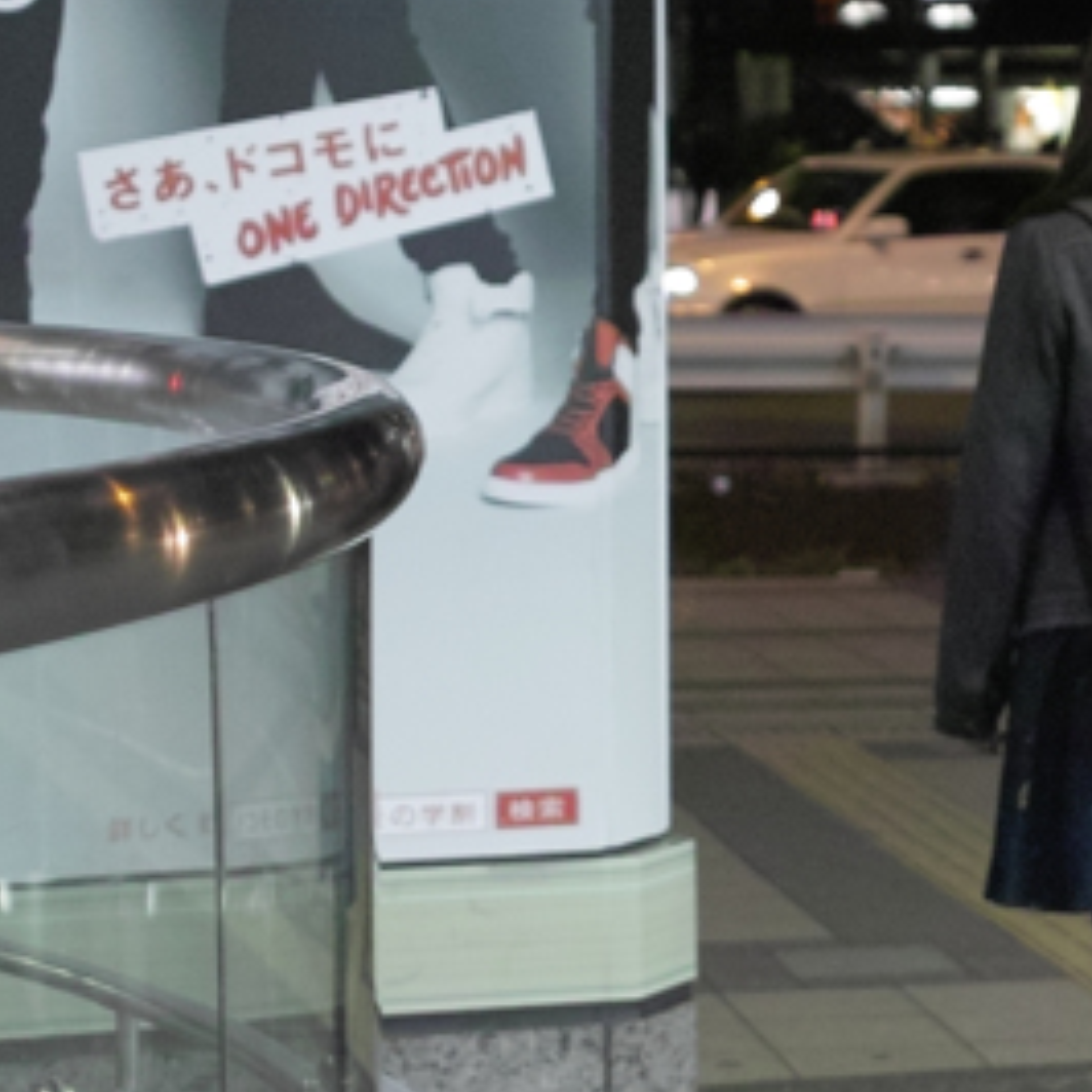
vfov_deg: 13.0
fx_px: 4783
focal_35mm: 134
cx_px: 1010
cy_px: 755
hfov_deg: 12.9
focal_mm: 24.2
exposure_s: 1/60
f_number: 2.8
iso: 800
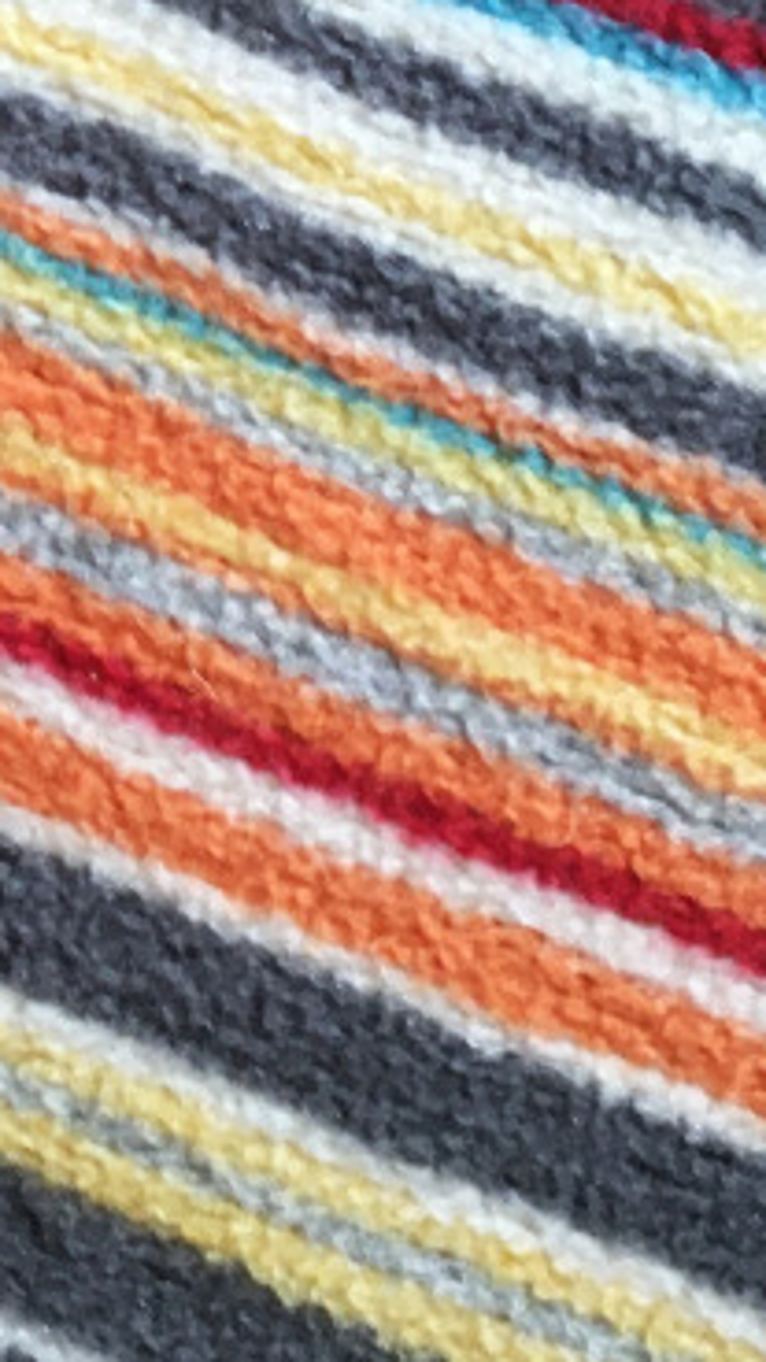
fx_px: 4008
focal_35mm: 111
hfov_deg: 10.5
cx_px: -463
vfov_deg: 18.7
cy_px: -72
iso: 80
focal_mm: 4.2
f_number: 2.2
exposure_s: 1/33
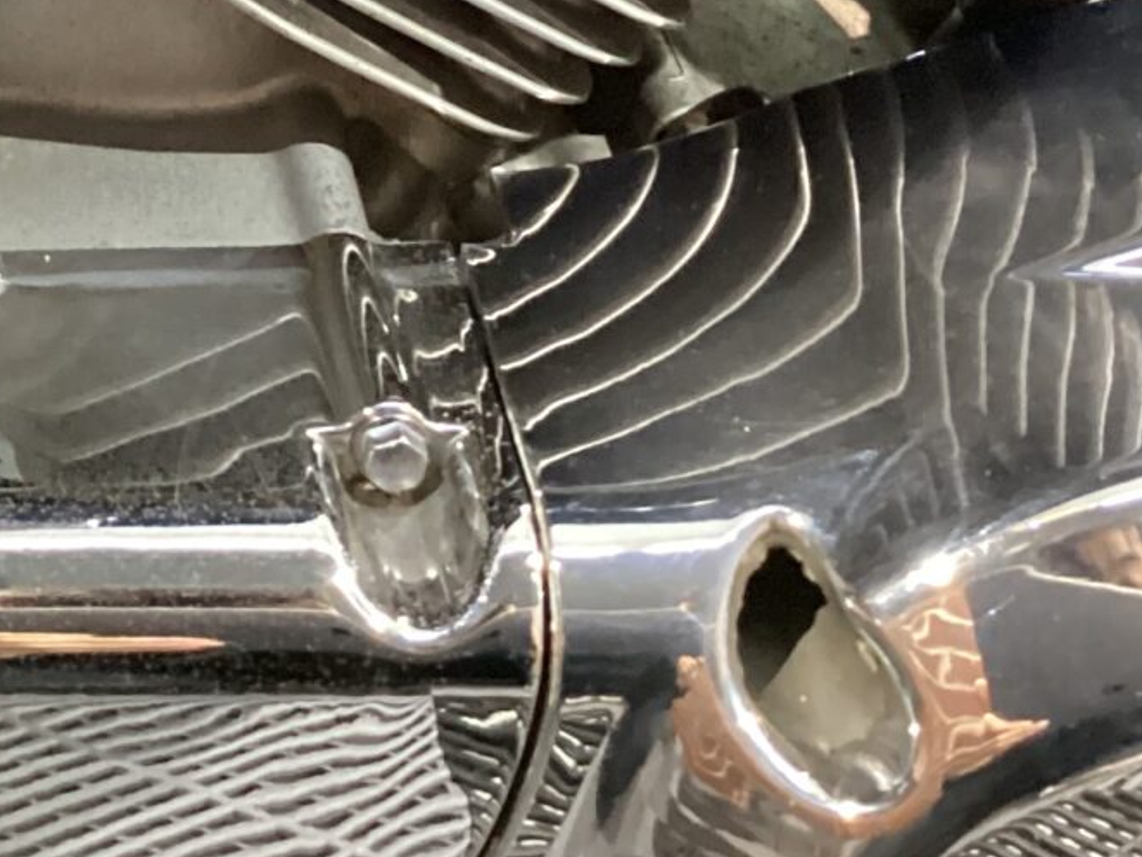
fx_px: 2970
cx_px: -128
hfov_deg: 20.7
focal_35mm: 90
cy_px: -314
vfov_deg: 15.5
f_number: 2.4
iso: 500
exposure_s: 1/25
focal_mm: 3.3
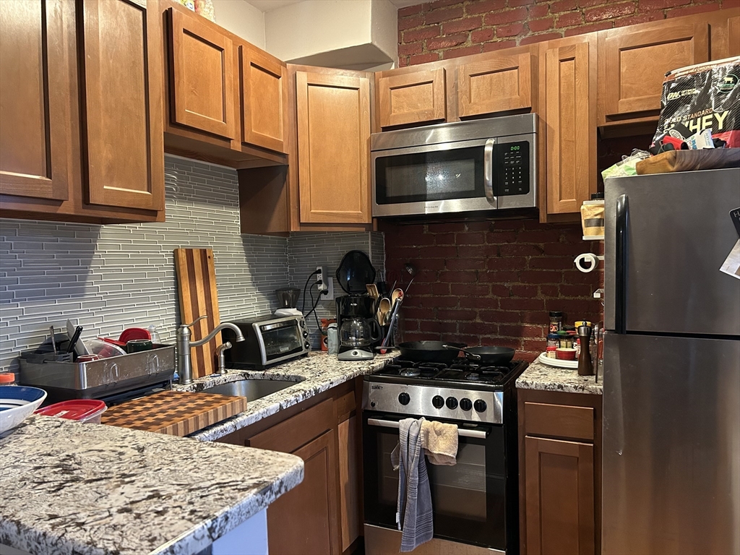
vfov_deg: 53.1
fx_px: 556
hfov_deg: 67.3
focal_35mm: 26
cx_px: 370
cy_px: 278
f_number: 1.5
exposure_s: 1/40
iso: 400
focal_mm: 5.7
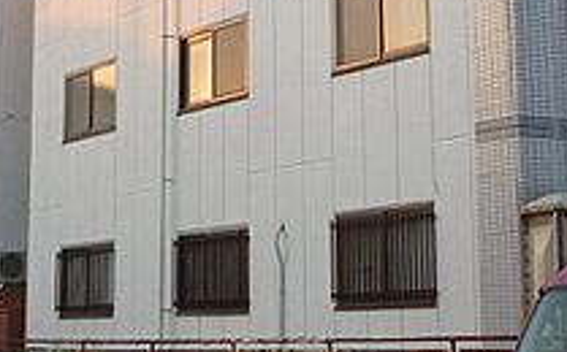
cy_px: 3
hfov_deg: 22.7
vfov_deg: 14.1
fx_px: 1404
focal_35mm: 91
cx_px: 410
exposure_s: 1/125
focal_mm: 5
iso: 100
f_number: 3.1
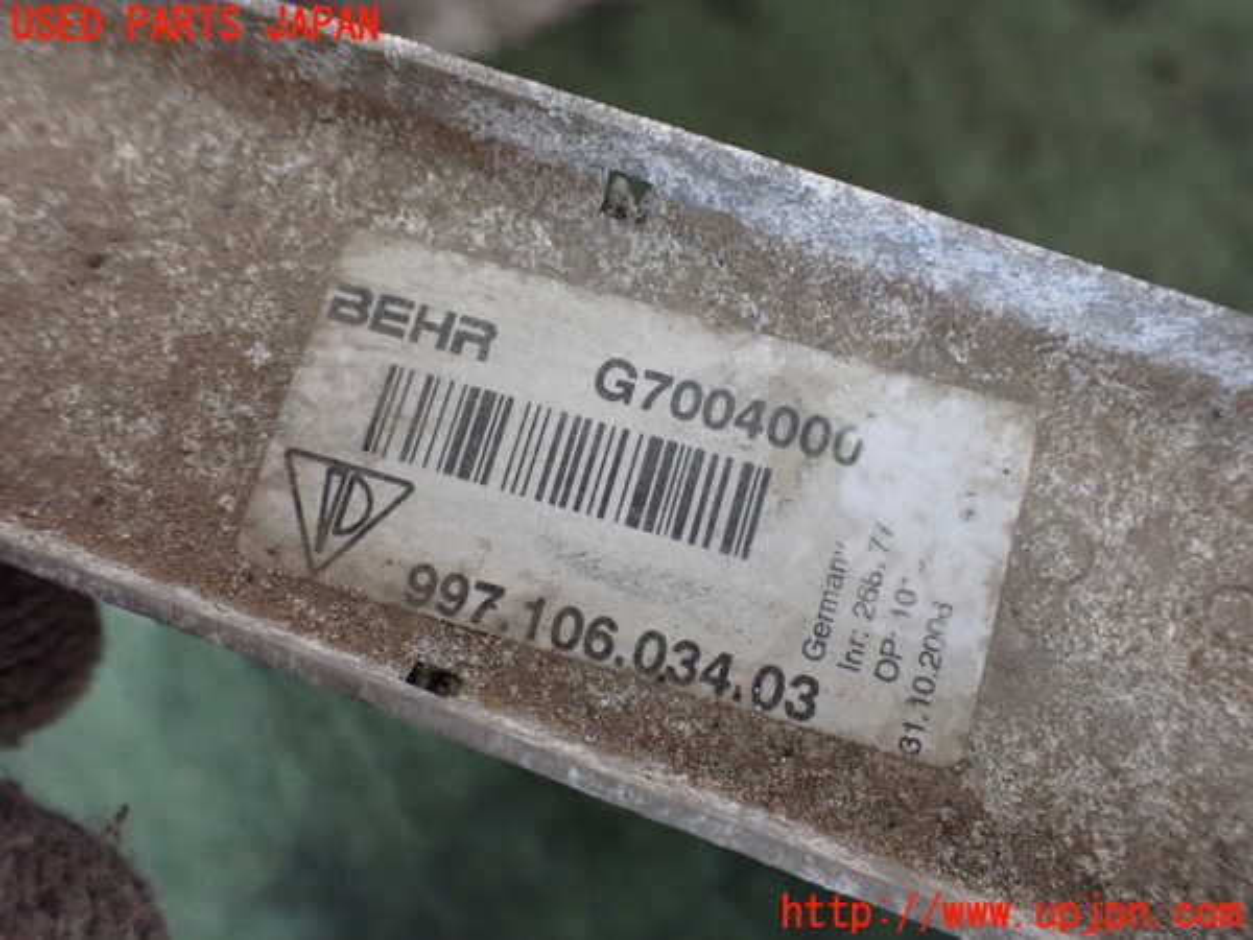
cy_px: 470
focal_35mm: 30
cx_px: 626
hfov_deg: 60.0
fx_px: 1086
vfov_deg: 46.8
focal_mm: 5.4
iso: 800
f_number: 2.3
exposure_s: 1/80
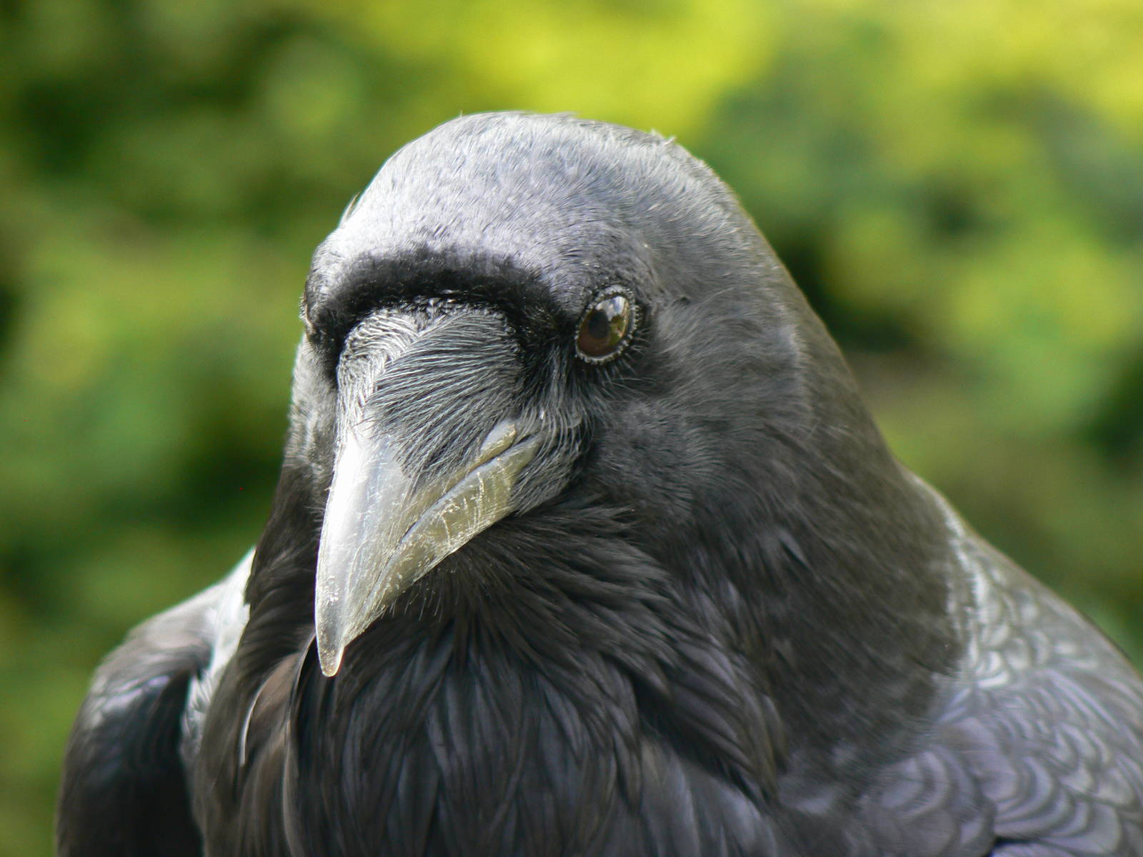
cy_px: 428
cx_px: 572
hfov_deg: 4.6
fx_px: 14264
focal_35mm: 432
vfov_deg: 3.4
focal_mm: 72
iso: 80
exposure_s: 1/50
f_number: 3.6
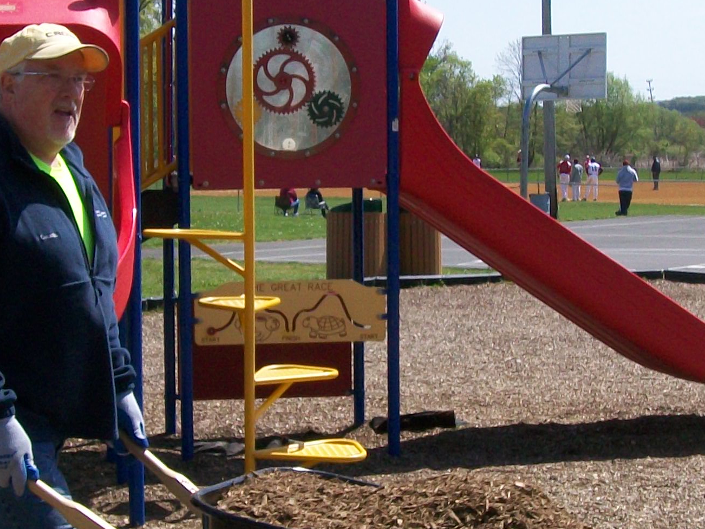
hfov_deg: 20.4
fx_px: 1956
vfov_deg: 15.4
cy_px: 275
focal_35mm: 96
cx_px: 306
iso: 64
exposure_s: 1/400
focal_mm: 6
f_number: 4.8
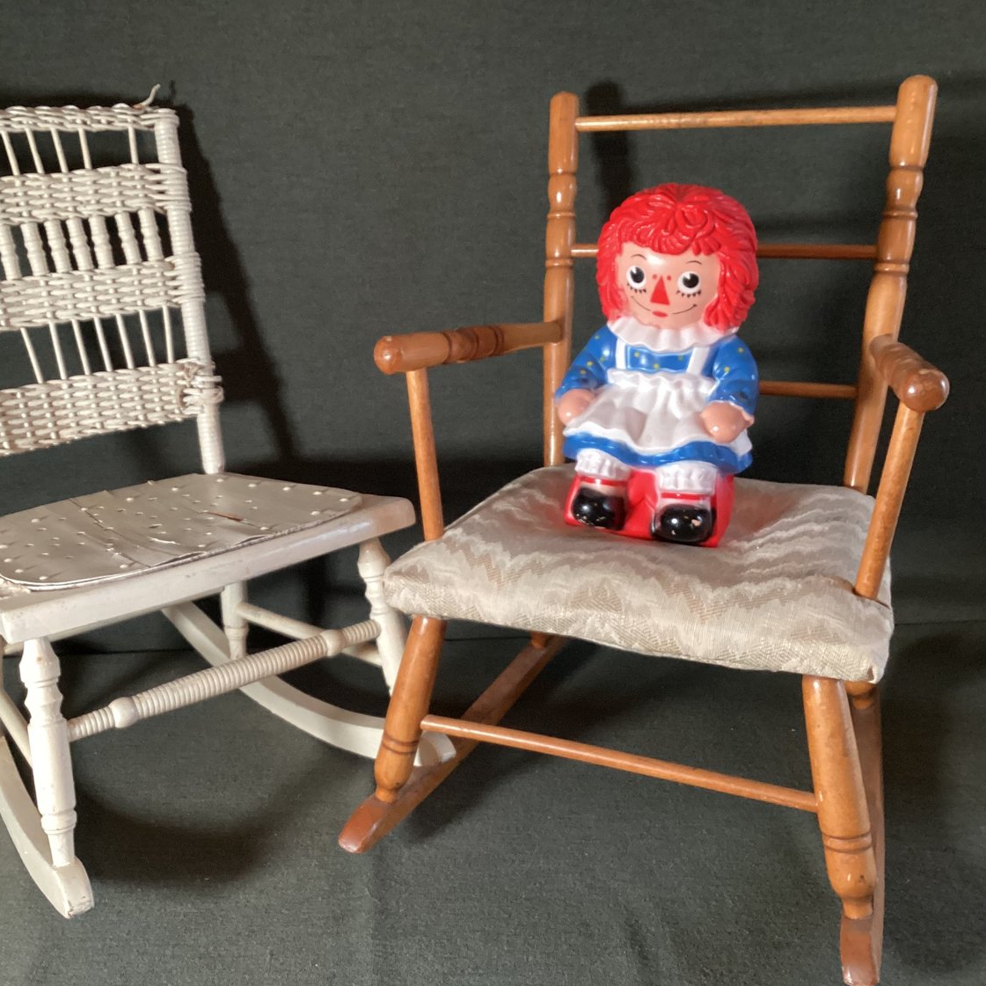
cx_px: 362
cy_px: 497
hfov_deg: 44.5
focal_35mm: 37
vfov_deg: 44.9
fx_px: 1192
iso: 250
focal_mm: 3.3
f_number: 2.4
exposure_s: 1/40
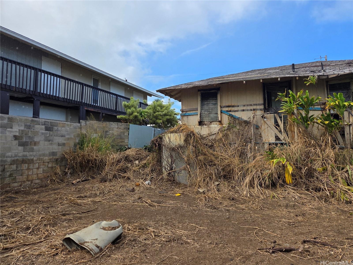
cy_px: 132
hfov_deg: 73.9
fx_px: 235
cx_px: 176
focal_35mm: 23
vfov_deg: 58.9
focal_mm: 5.4
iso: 80
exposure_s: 1/2586
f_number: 1.8
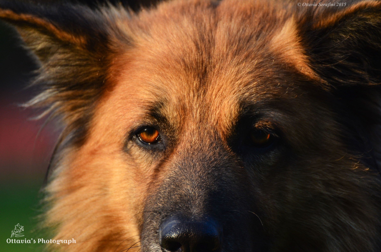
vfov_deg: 3.0
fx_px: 4752
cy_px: 126
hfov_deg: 4.6
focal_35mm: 450
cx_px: 190
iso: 400
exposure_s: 1/640
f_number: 5.6
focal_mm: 300
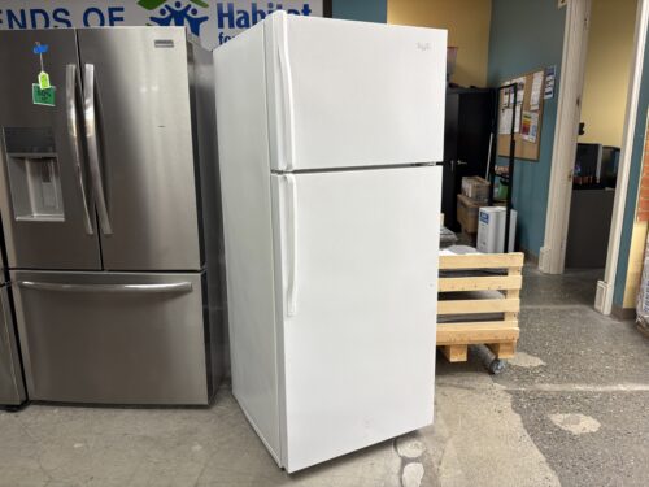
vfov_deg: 53.1
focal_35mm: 26
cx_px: 324
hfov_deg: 67.3
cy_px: 244
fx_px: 487
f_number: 1.6
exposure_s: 1/60
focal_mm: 5.96
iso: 64
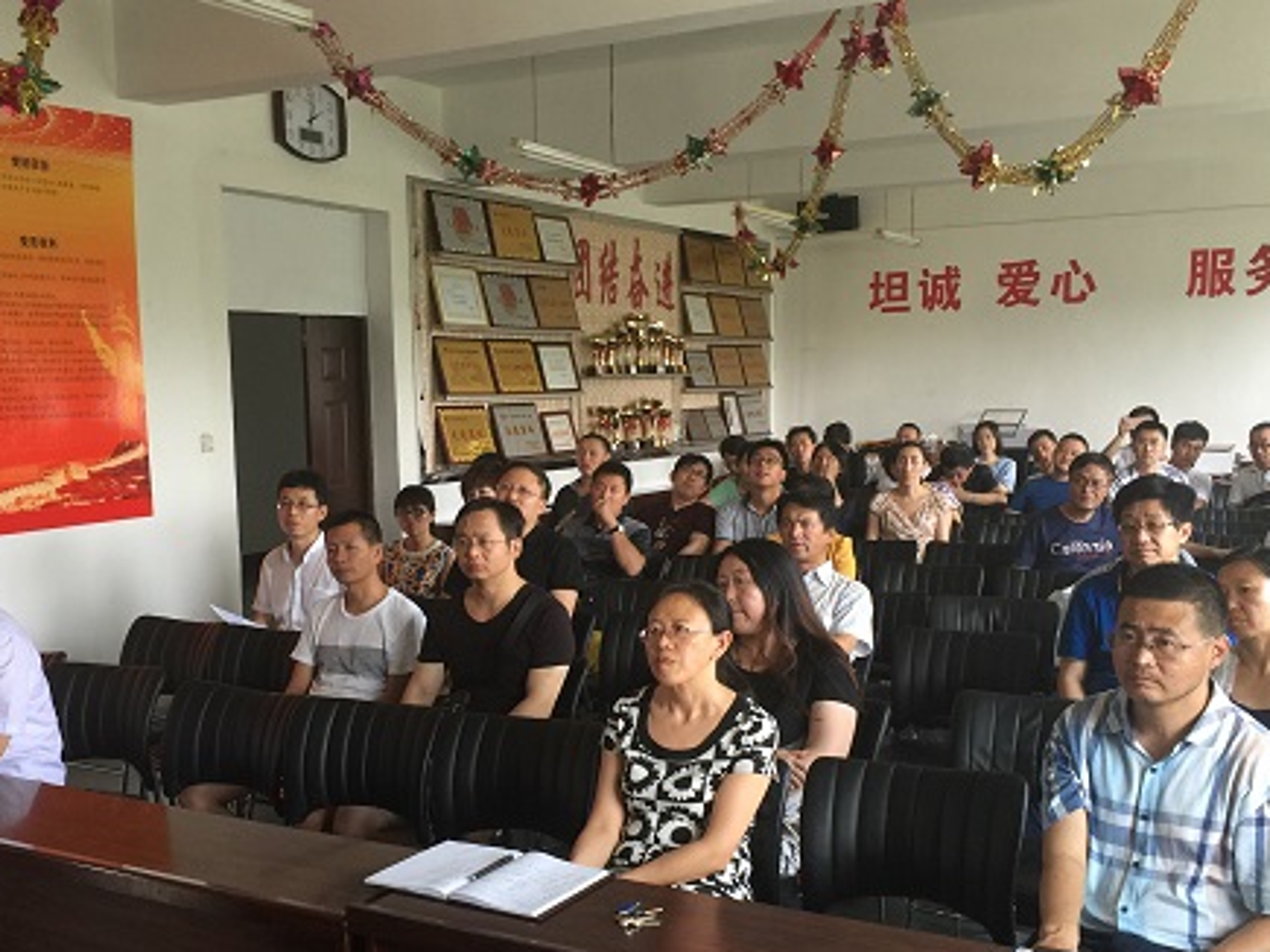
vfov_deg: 35.7
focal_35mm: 40
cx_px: 552
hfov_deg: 46.7
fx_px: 1467
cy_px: 607
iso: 40
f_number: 2.2
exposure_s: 1/17
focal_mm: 4.15
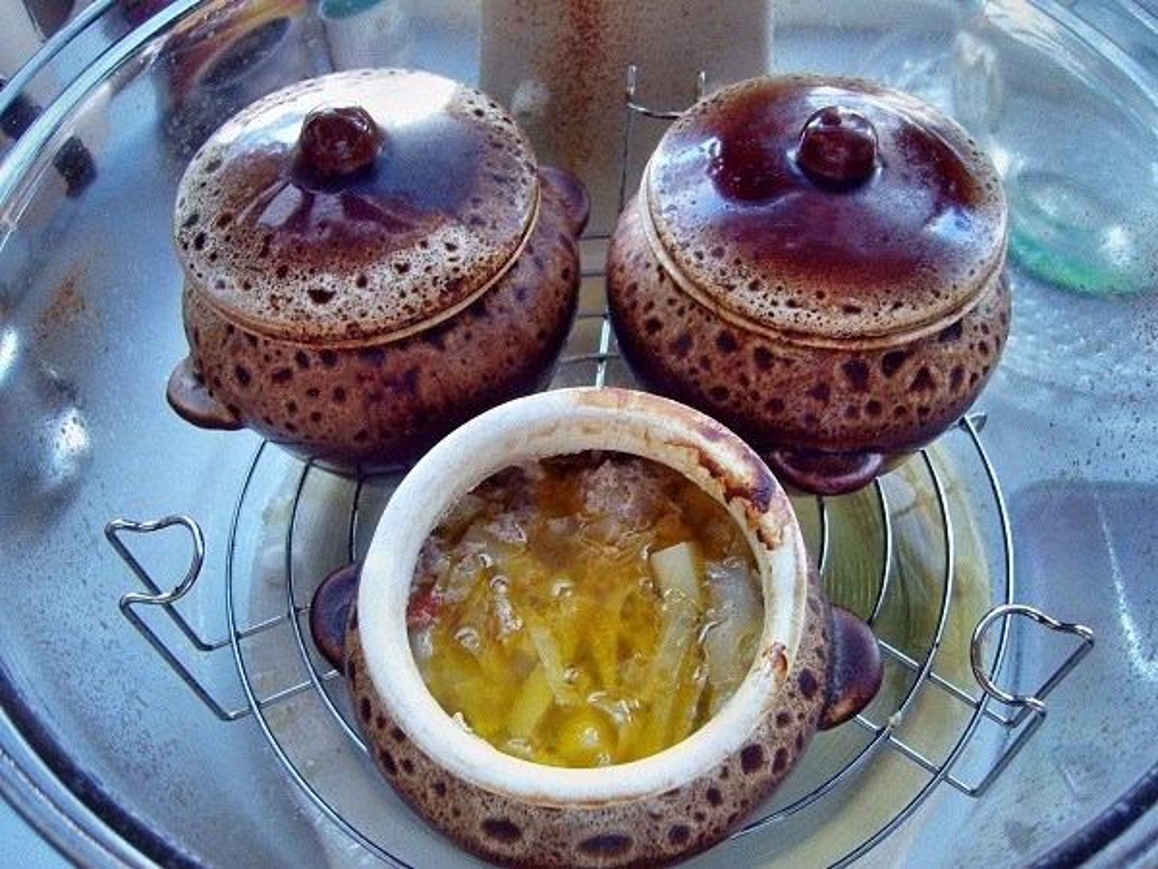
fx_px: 1137
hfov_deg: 54.0
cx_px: 579
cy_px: 434
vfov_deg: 41.8
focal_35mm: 34
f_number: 2.8
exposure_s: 1/25
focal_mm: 7.3
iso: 200
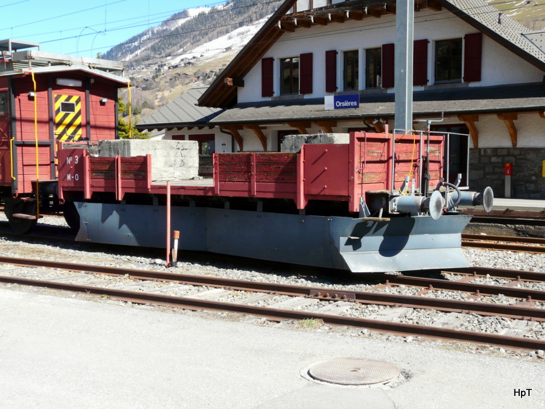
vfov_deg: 32.2
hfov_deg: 42.1
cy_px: 204
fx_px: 708
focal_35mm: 45
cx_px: 272
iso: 100
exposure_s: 1/250
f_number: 5.6
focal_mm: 7.4
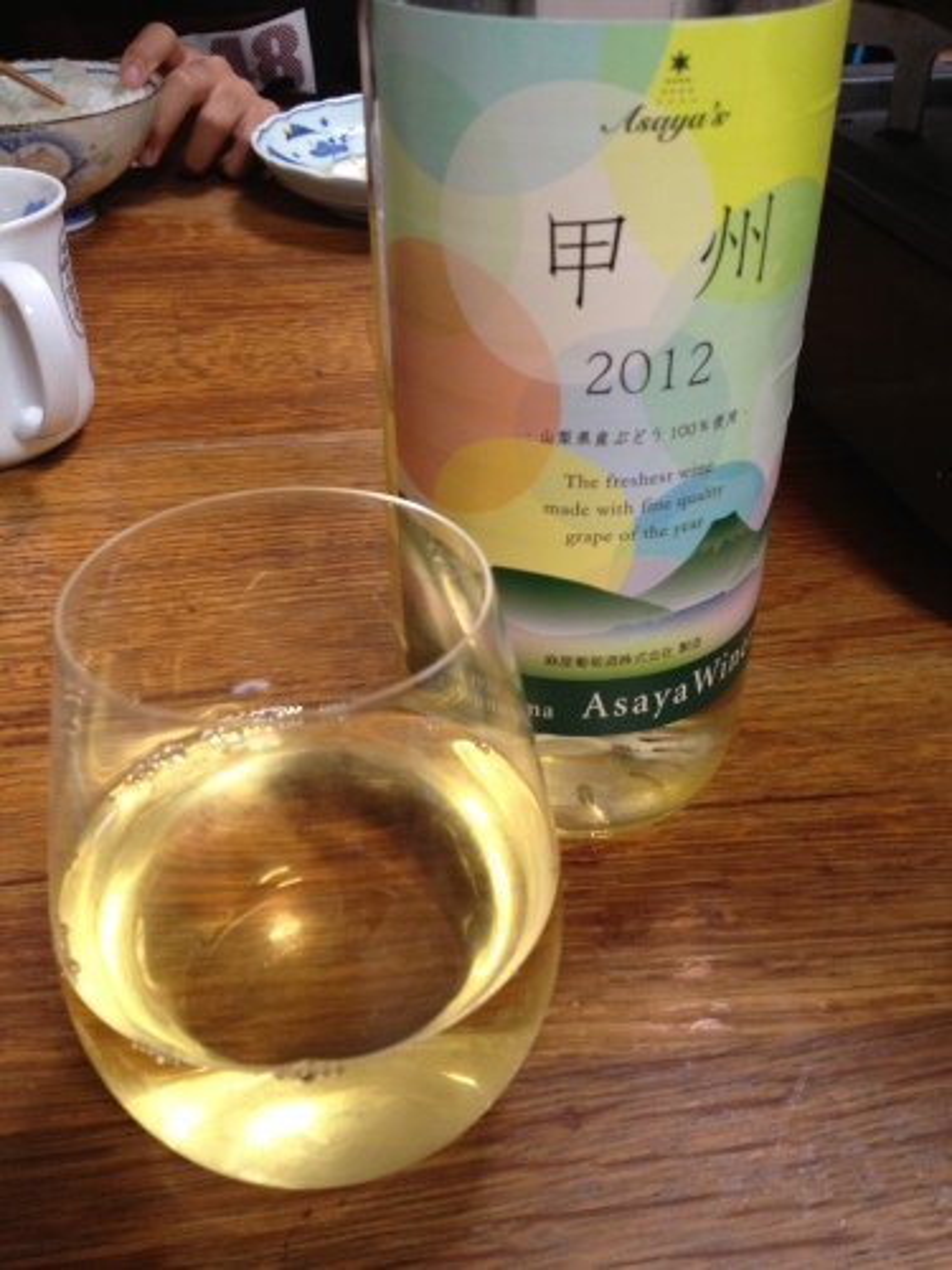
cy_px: 635
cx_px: 476
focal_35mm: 35
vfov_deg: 52.6
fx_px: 1283
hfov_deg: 40.7
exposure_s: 1/20
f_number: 2.4
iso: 125
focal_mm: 4.28
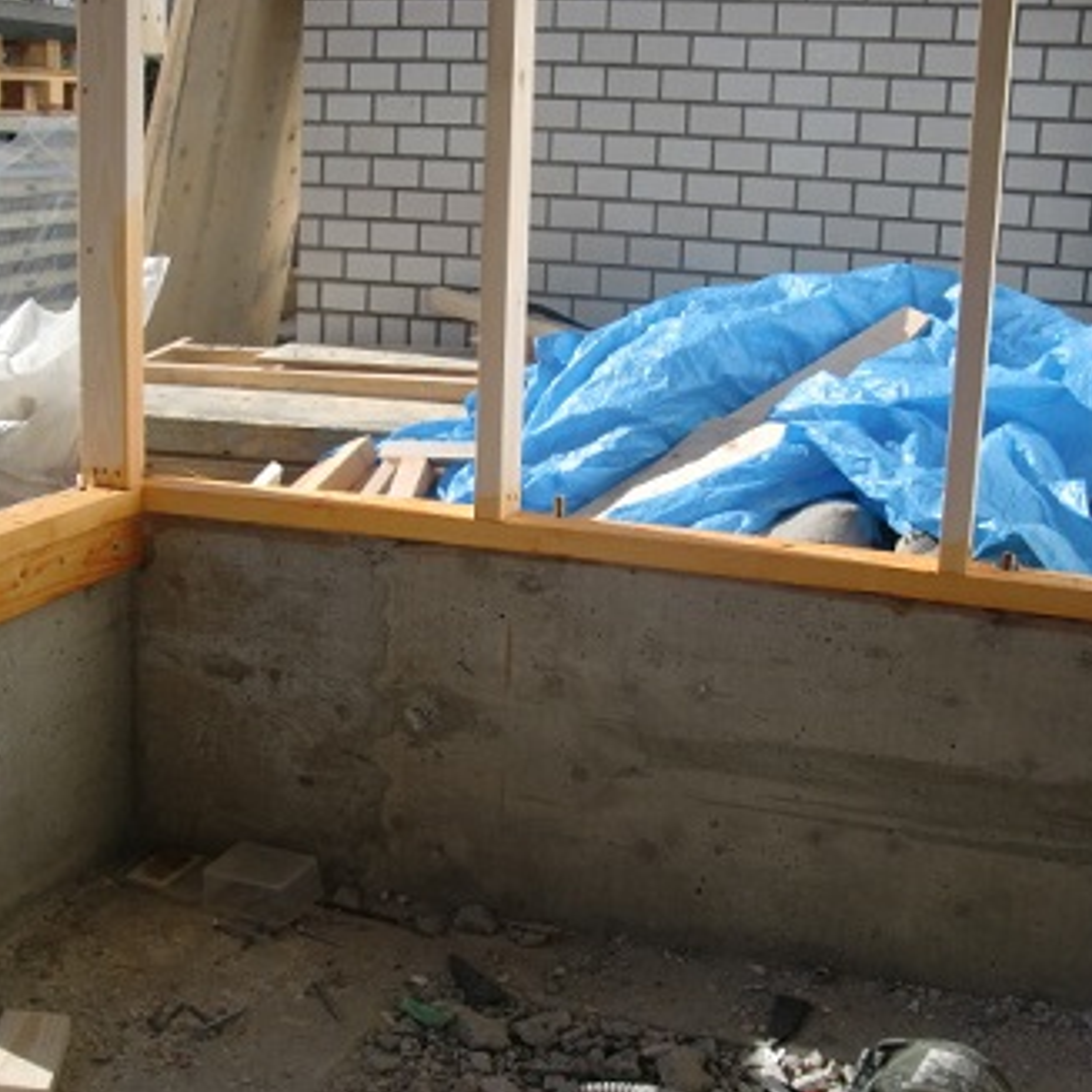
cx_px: 474
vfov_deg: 36.8
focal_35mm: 46
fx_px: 1642
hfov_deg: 36.7
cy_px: 544
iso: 64
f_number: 3.9
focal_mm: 6.66
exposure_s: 1/500
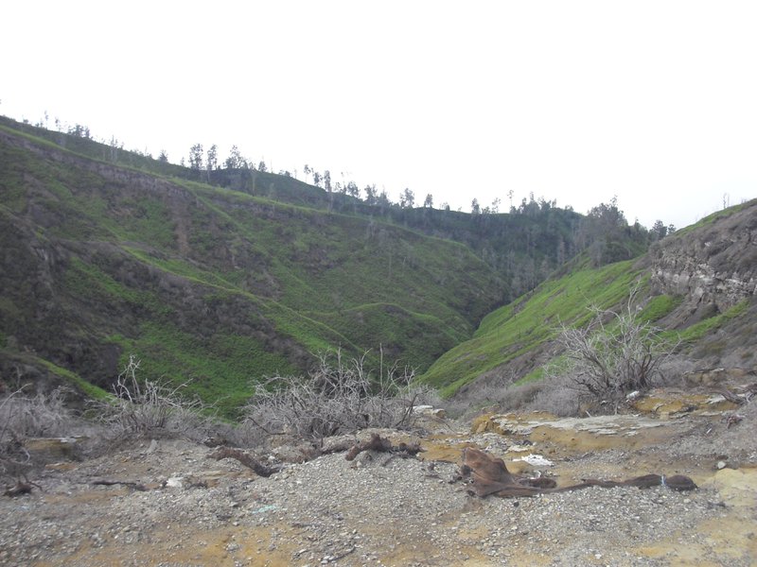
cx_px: 378
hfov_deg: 49.0
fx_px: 831
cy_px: 284
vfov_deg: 37.7
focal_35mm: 38
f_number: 8
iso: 100
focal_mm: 6.2
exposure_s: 1/80
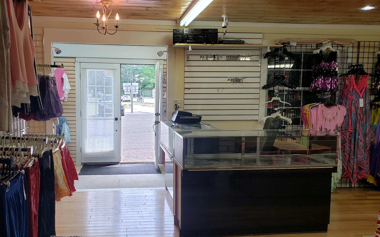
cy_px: 122
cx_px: 159
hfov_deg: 55.1
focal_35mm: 35
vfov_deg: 36.3
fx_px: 362
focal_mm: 4.3
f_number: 2.4
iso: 125
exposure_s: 1/120
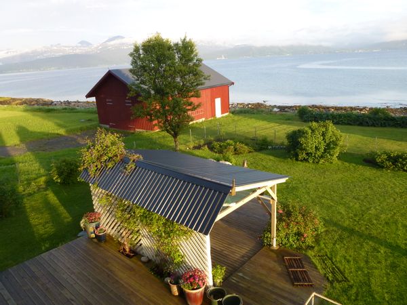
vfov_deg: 54.9
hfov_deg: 69.4
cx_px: 204
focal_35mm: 25
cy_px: 152
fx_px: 294
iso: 100
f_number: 4
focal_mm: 4.3
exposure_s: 1/125
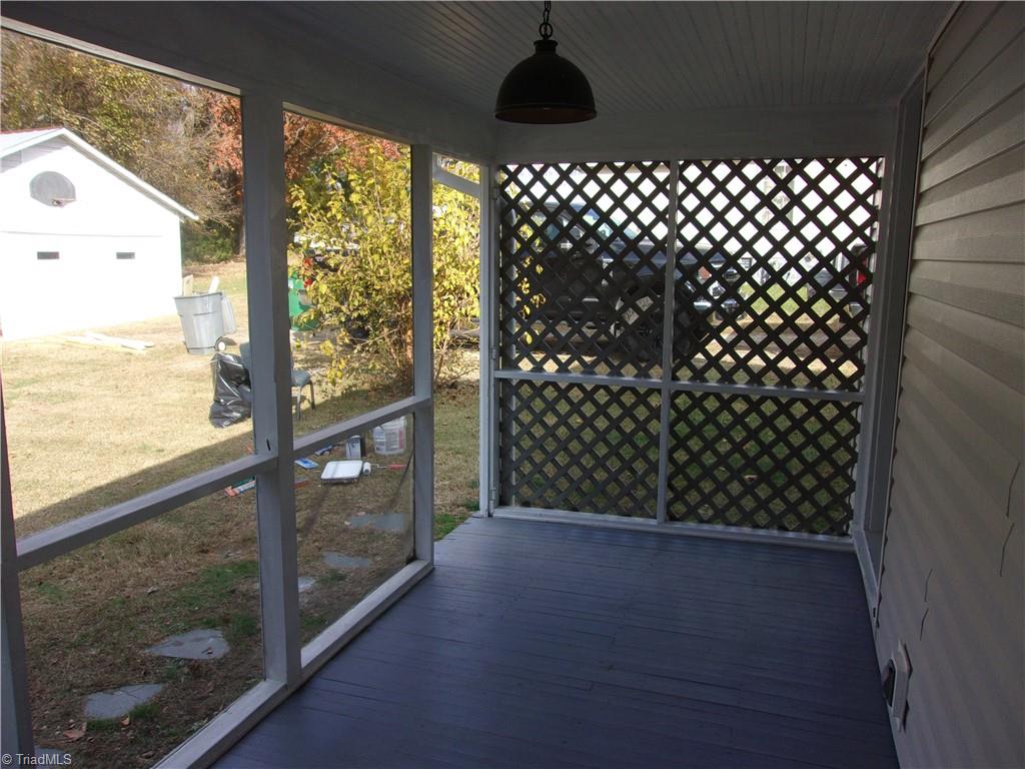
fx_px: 799
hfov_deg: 65.3
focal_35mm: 27
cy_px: 384
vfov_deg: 51.4
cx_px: 512
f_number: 3
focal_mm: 4.9
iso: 80
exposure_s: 1/300
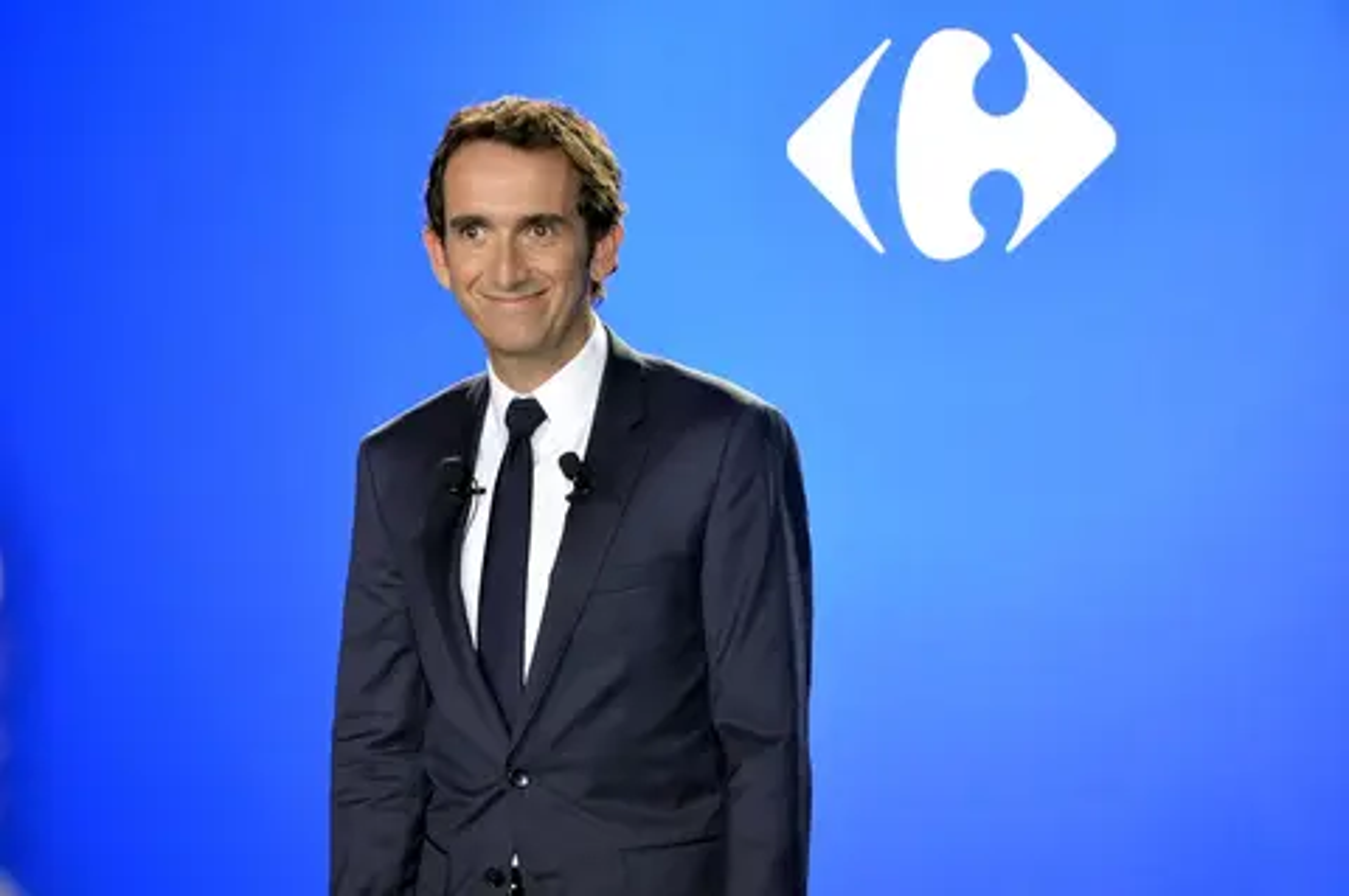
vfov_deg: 20.1
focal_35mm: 68
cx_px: 674
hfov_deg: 29.9
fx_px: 2527
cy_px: 448
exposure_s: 1/60
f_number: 5
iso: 1000
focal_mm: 45
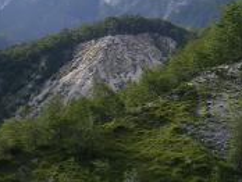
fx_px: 805
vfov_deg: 12.8
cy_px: 14
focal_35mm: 115
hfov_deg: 17.1
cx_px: 160
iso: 64
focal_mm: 6.3
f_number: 4.6
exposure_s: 1/200
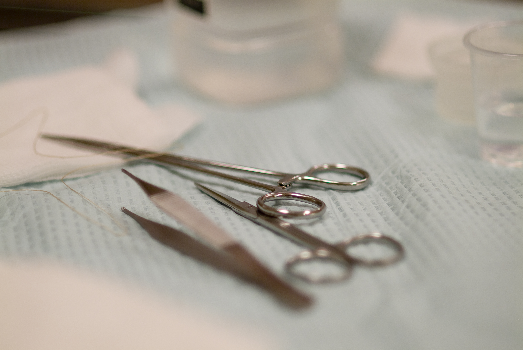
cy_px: 175
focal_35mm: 126
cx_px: 262
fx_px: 1832
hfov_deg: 16.2
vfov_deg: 10.9
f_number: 1.8
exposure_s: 1/250
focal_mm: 84
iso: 400
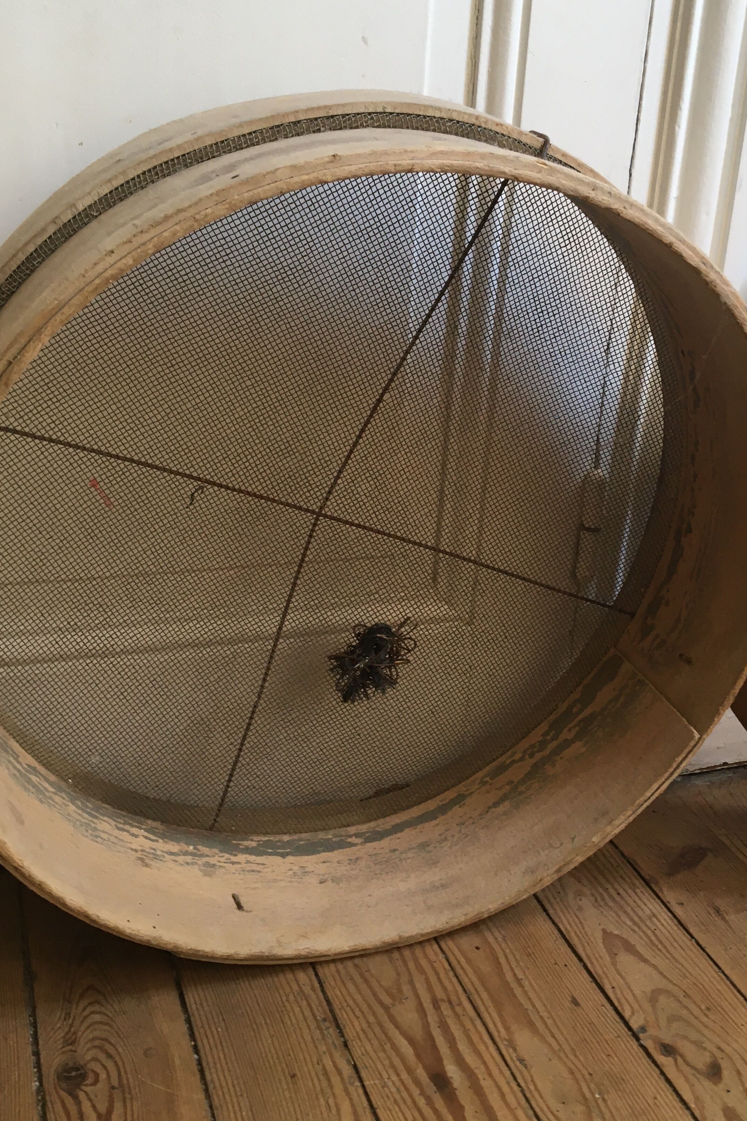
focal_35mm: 38
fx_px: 1182
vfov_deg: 50.7
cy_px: 549
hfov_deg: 35.0
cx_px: 426
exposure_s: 1/33
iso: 64
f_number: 2.2
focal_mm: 4.15
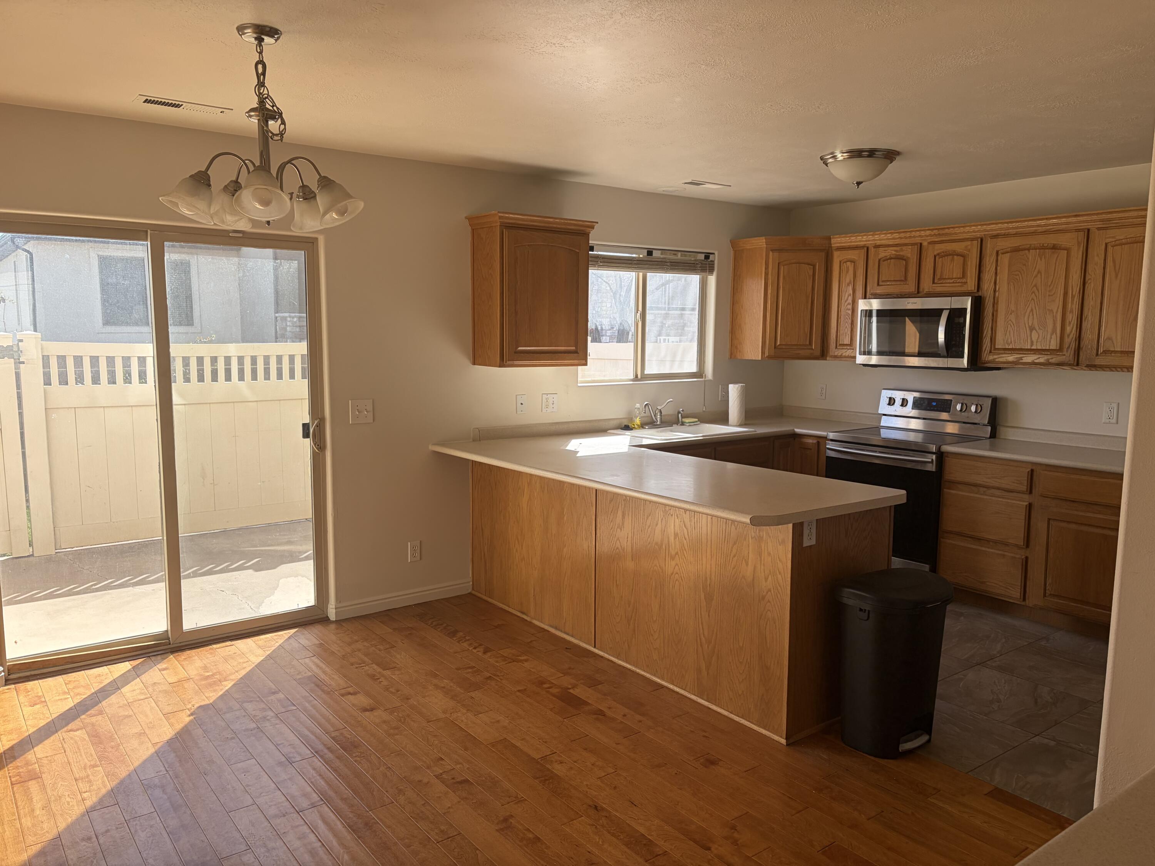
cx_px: 578
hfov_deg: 67.3
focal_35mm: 26
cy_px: 433
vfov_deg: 53.1
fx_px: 868
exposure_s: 1/623
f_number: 1.6
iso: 64
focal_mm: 5.96
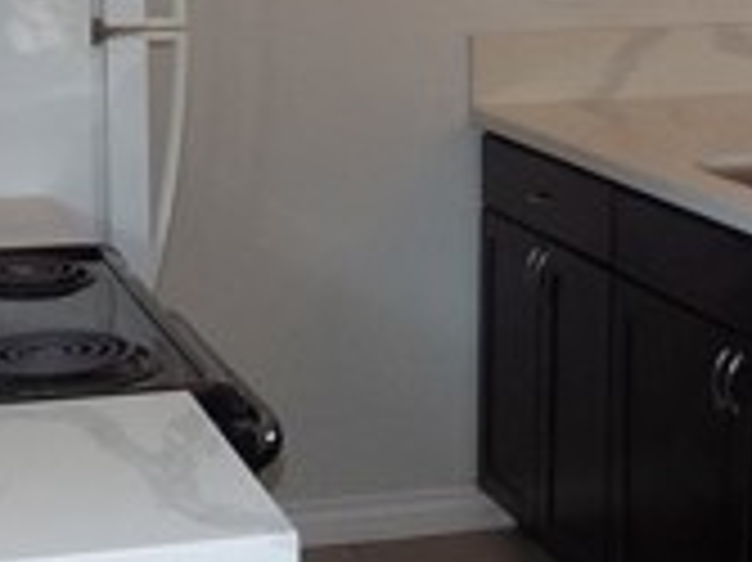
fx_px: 1910
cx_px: 414
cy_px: 252
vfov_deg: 16.8
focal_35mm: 88
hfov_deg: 22.3
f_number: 3.1
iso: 140
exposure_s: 1/30
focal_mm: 4
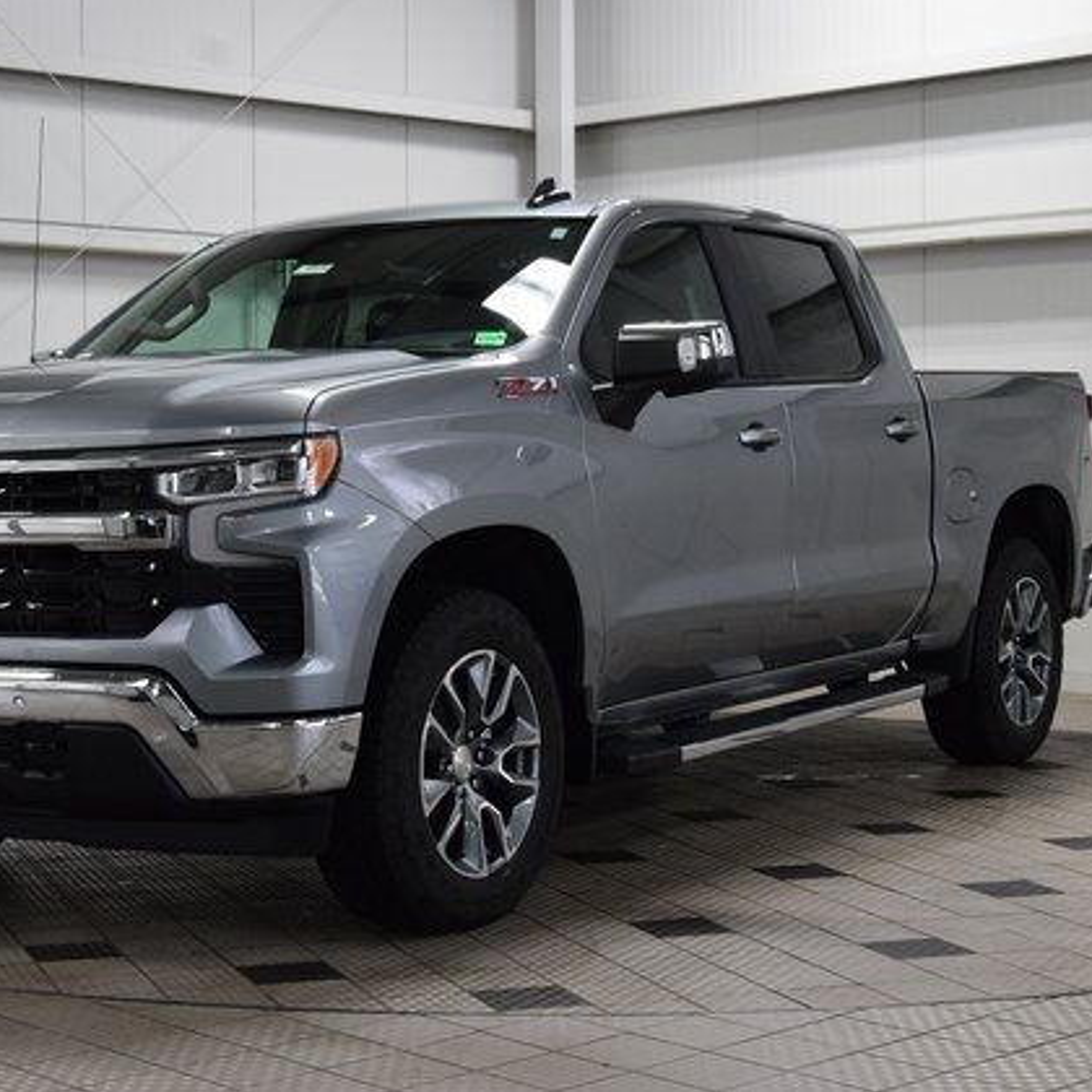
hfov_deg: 24.6
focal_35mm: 70
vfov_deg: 24.7
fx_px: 2498
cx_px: 403
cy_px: 542
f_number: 8
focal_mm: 36
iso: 1600
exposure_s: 1/60
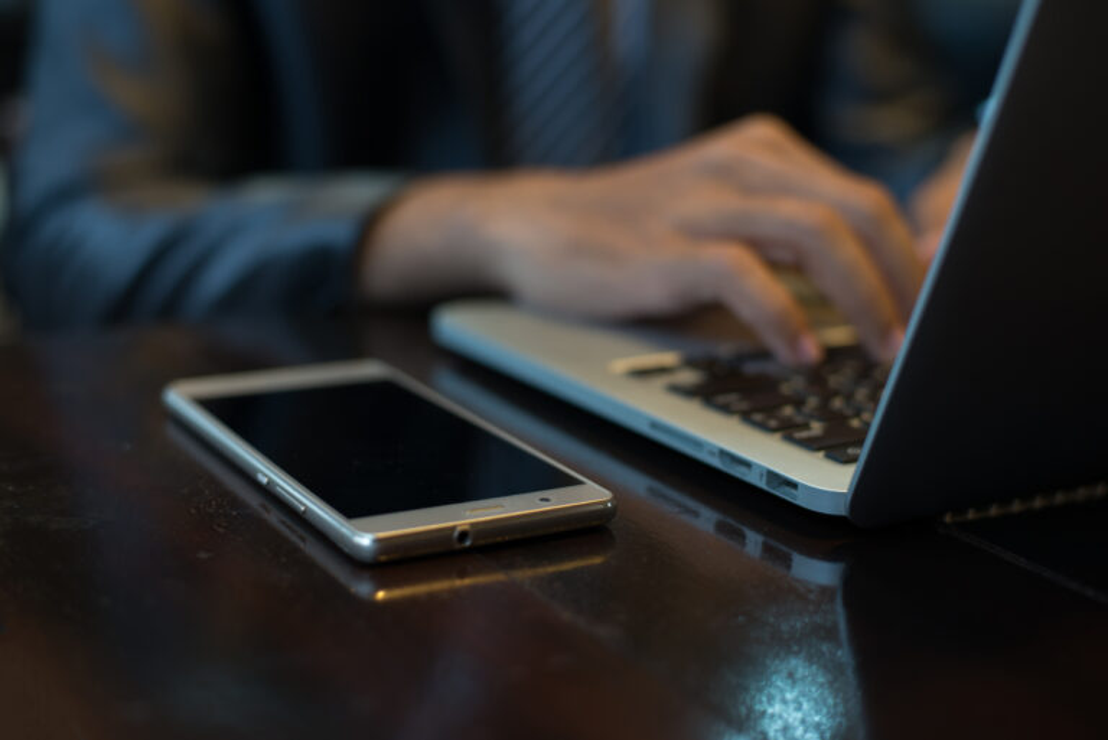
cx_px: 554
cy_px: 370
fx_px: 1540
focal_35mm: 50
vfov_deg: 27.0
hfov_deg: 39.6
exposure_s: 1/100
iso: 400
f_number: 2.2
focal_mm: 50
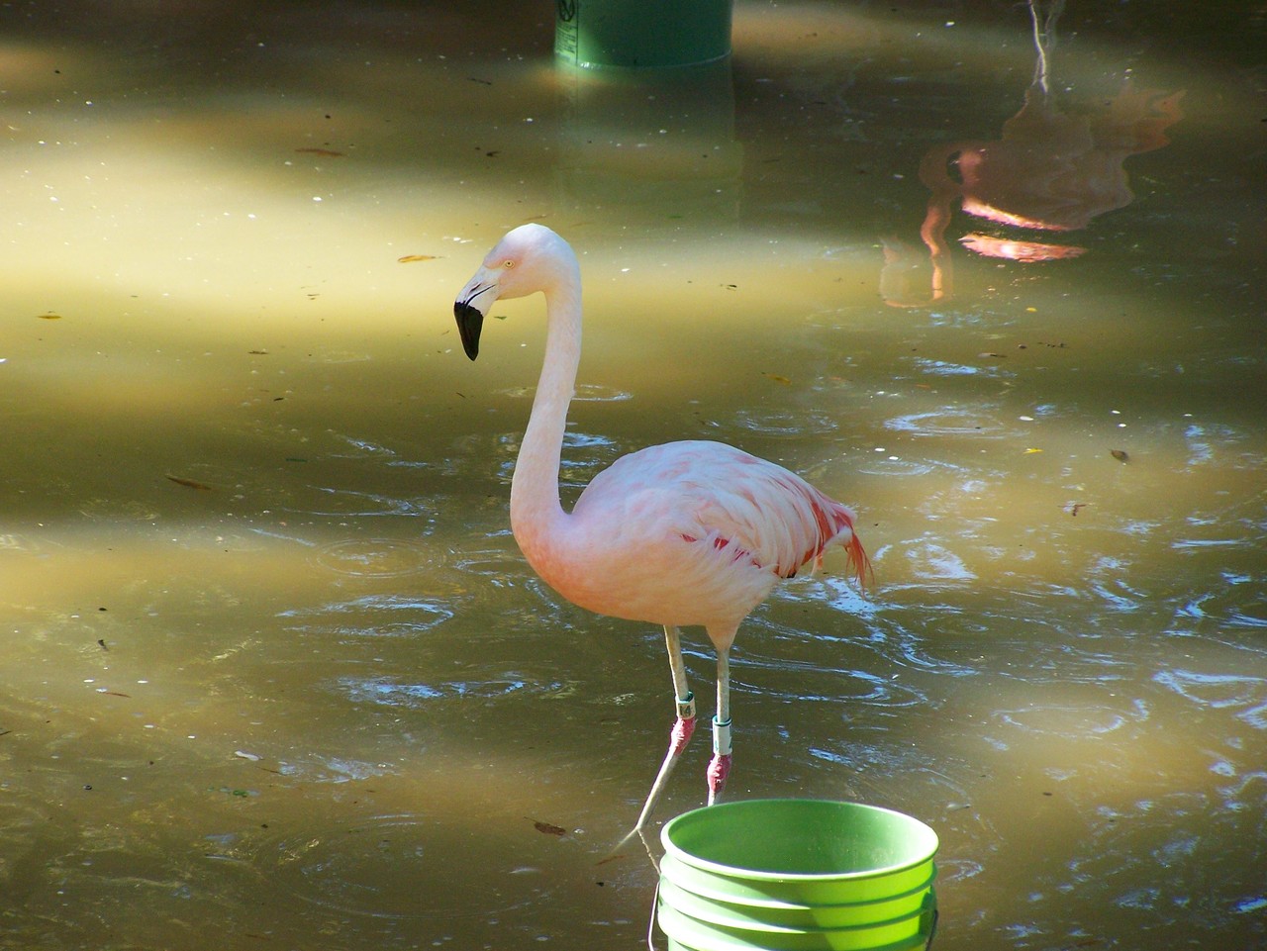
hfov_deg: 6.9
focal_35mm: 288
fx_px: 10545
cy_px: 476
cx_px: 634
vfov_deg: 5.2
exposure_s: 1/500
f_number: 3.3
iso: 200
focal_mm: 47.7
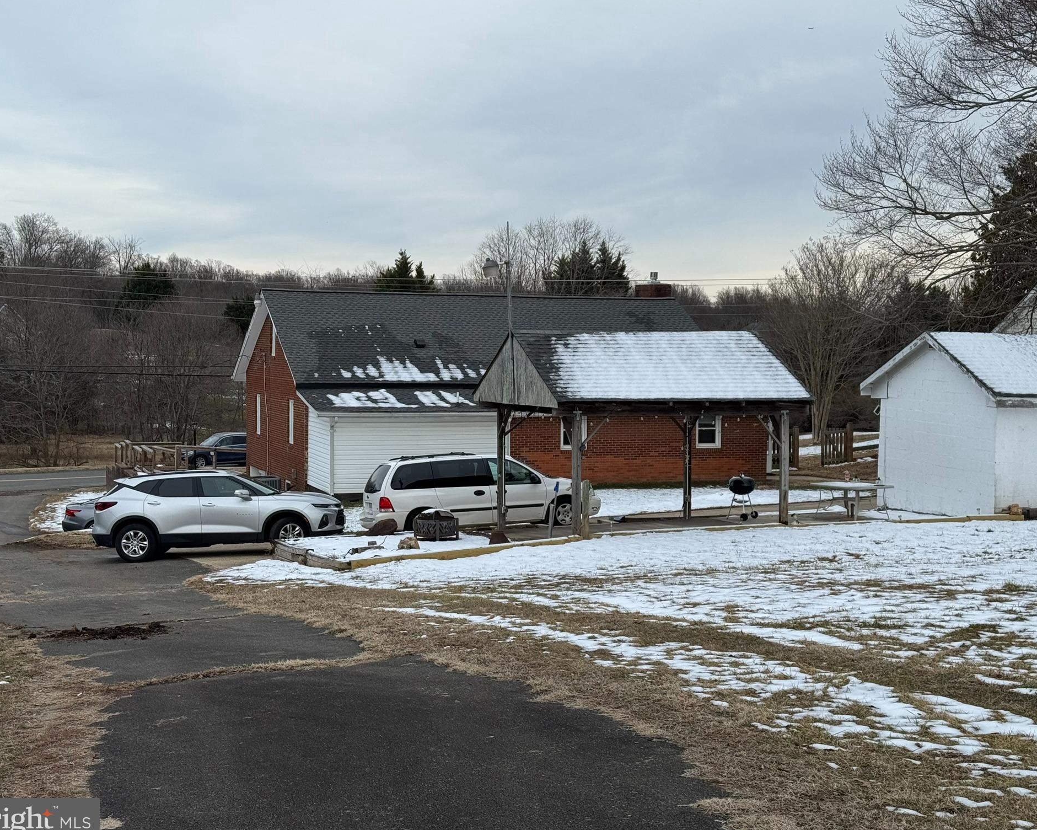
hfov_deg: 36.7
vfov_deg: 29.7
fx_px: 1565
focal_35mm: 51
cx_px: 526
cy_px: 420
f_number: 1.78
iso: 64
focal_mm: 6.76
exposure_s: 1/2179
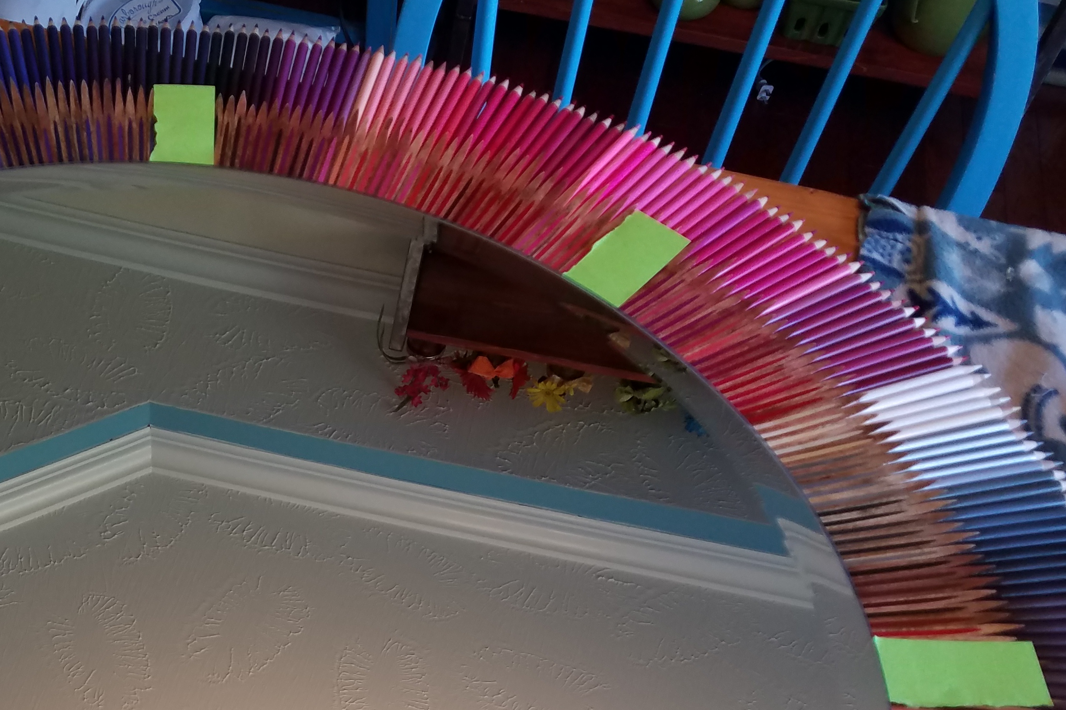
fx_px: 1451
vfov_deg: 26.4
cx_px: 224
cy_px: 669
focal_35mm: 49
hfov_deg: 38.9
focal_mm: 4.2
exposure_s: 1/60
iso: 64
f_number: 1.7
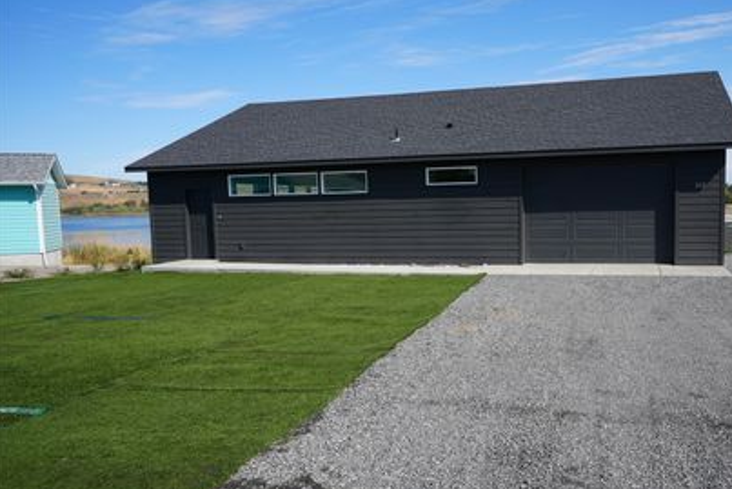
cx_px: 450
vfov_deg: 42.3
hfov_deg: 59.6
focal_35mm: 31
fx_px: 631
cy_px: 266
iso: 100
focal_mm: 25
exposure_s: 1/160
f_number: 10
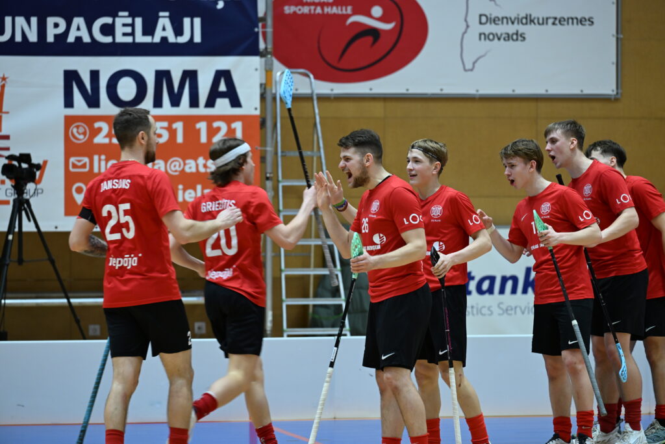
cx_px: 332
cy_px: 222
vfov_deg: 6.9
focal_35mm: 200
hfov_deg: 10.3
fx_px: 3695
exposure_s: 1/200
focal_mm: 200
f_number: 4
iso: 1600
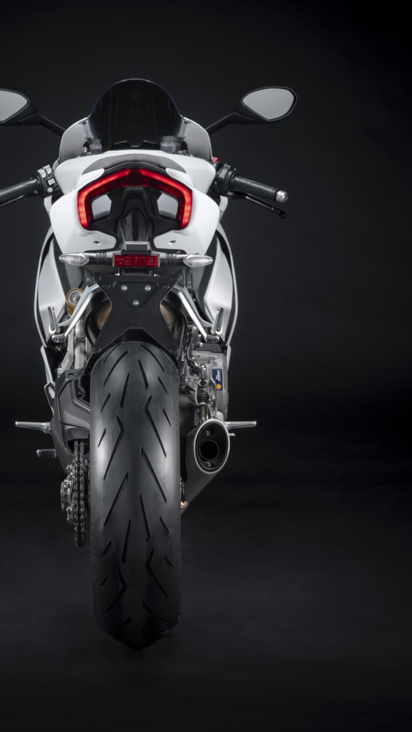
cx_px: 140
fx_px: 3222
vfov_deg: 13.0
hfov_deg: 7.3
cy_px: 364
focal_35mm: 166
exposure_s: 1/160
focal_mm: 105
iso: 100
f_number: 11
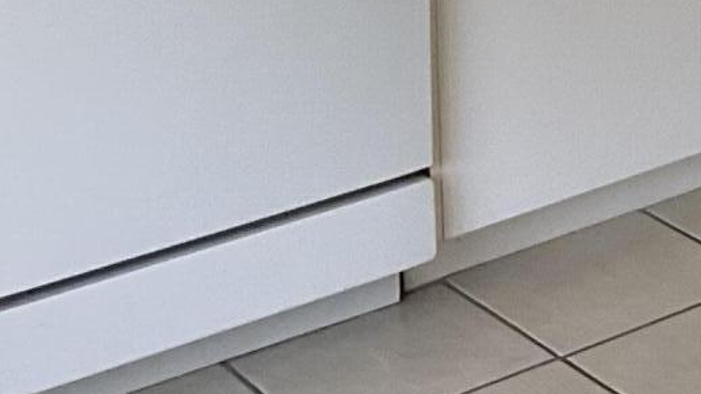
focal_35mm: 122
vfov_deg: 8.9
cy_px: -586
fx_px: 2267
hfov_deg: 16.2
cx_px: 1018
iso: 64
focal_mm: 3
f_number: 1.8
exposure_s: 1/122
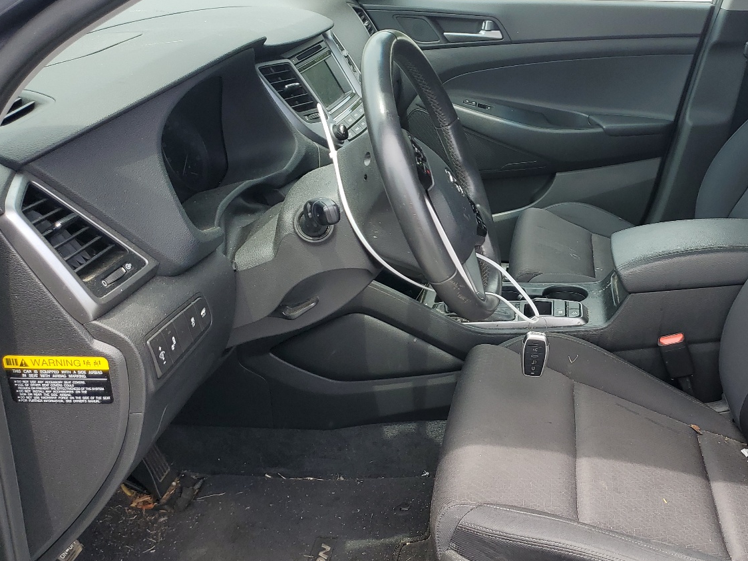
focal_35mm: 37
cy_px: 289
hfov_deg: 49.0
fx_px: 800
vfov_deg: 38.7
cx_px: 518
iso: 50
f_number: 1.5
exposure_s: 1/526
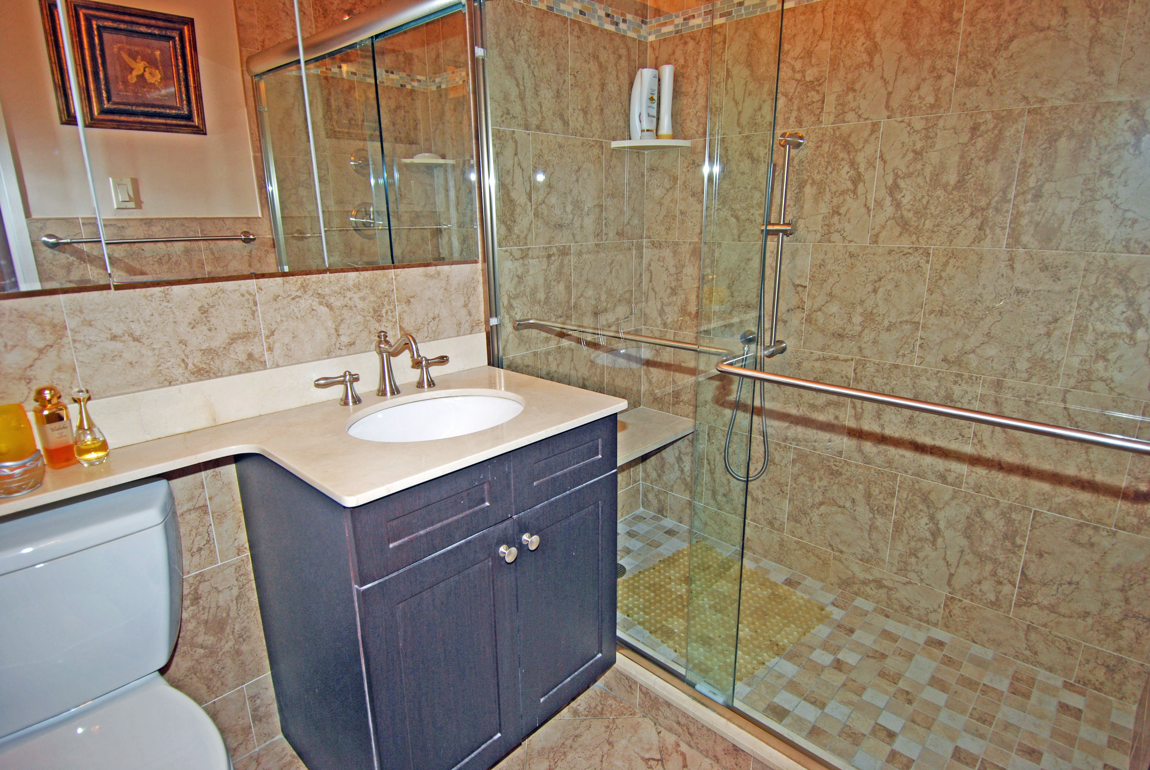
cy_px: 385
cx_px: 575
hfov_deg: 89.9
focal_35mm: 18
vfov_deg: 67.5
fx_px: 576
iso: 200
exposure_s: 1/60
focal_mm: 12
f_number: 4
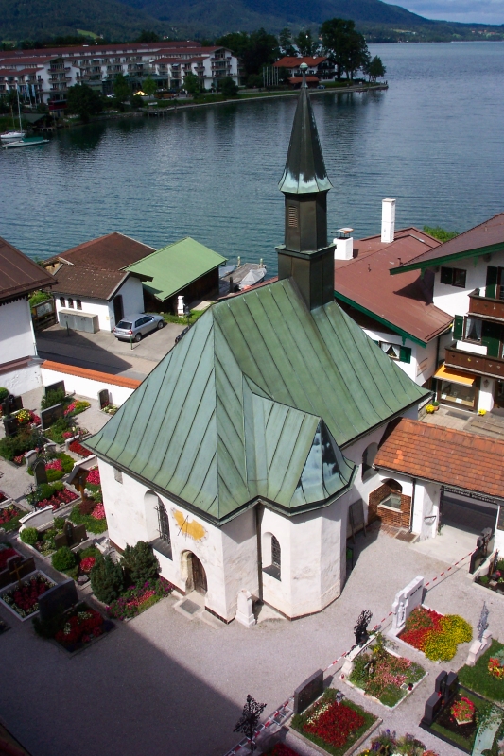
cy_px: 378
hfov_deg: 37.8
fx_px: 735
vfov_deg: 54.4
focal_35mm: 35
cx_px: 252
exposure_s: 1/250
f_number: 9.5
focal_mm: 7.5
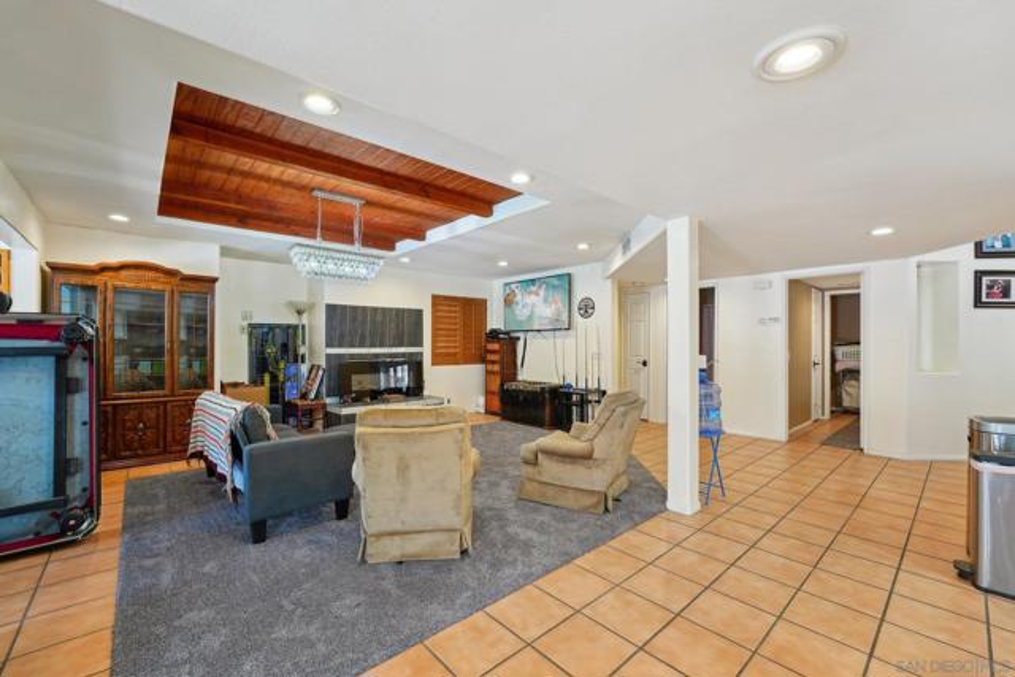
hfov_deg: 104.2
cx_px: 508
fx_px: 395
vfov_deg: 81.2
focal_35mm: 14
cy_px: 338
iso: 500
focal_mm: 14
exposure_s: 1/25
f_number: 8
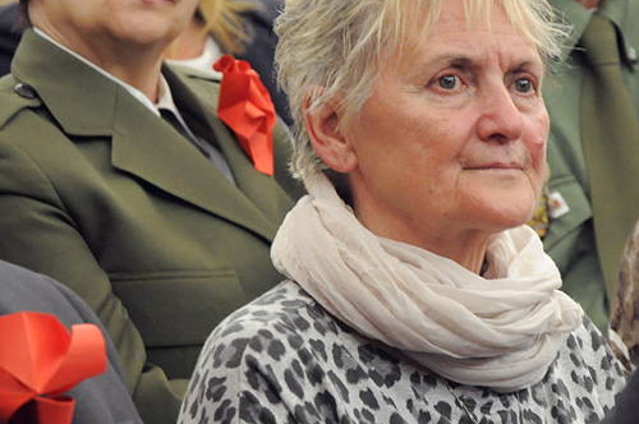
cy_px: 211
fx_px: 4748
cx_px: 472
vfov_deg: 5.1
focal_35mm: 268
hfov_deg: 7.7
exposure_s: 1/60
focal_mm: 105
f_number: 5.6
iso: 2500
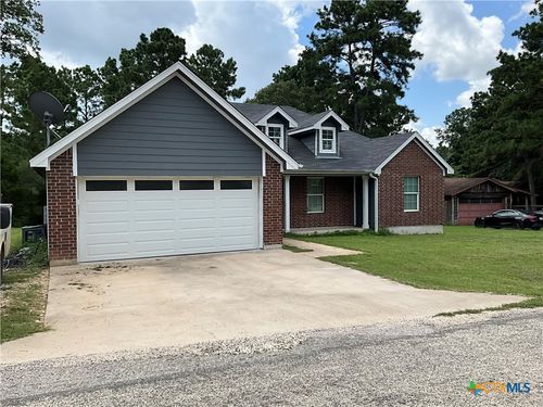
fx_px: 455
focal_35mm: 29
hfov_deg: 61.7
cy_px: 204
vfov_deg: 48.2
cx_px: 272
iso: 25
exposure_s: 1/1055
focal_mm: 3
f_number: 1.8
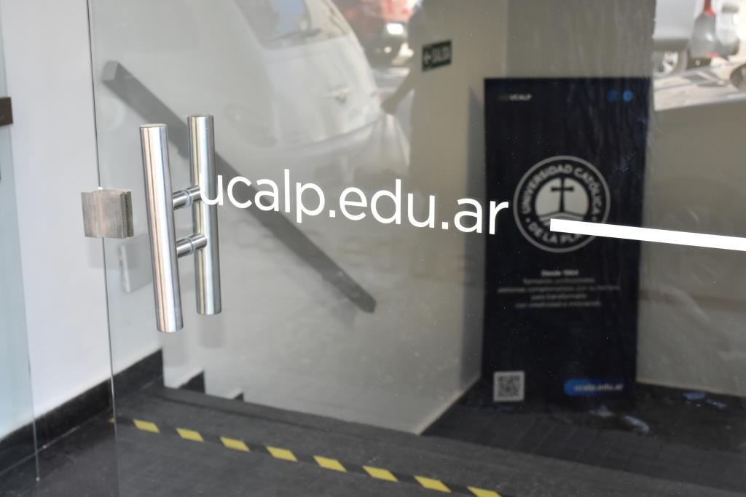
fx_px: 1181
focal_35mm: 57
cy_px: 248
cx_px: 373
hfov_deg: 35.0
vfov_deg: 23.8
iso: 1600
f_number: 6.3
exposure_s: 1/250
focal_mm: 38
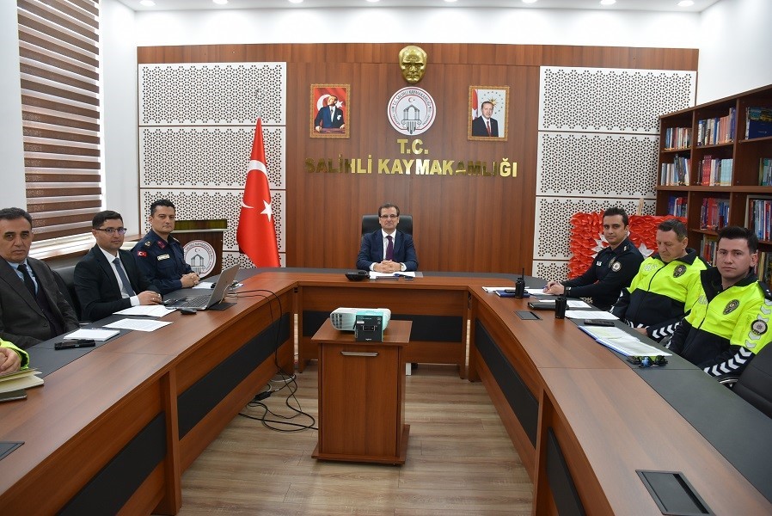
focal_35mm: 27
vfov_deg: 48.0
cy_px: 258
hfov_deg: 67.3
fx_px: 579
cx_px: 386
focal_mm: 18
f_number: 4
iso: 560
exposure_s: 1/60
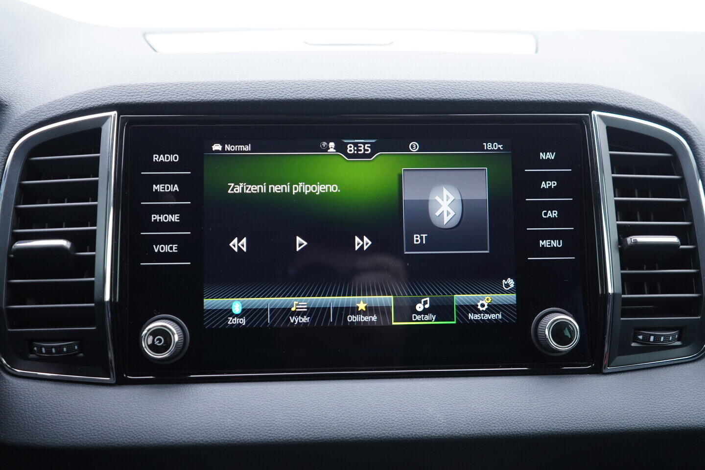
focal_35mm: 36
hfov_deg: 53.1
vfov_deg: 36.9
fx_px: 705
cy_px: 235
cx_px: 352
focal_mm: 24
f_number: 2.8
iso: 400
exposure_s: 1/40
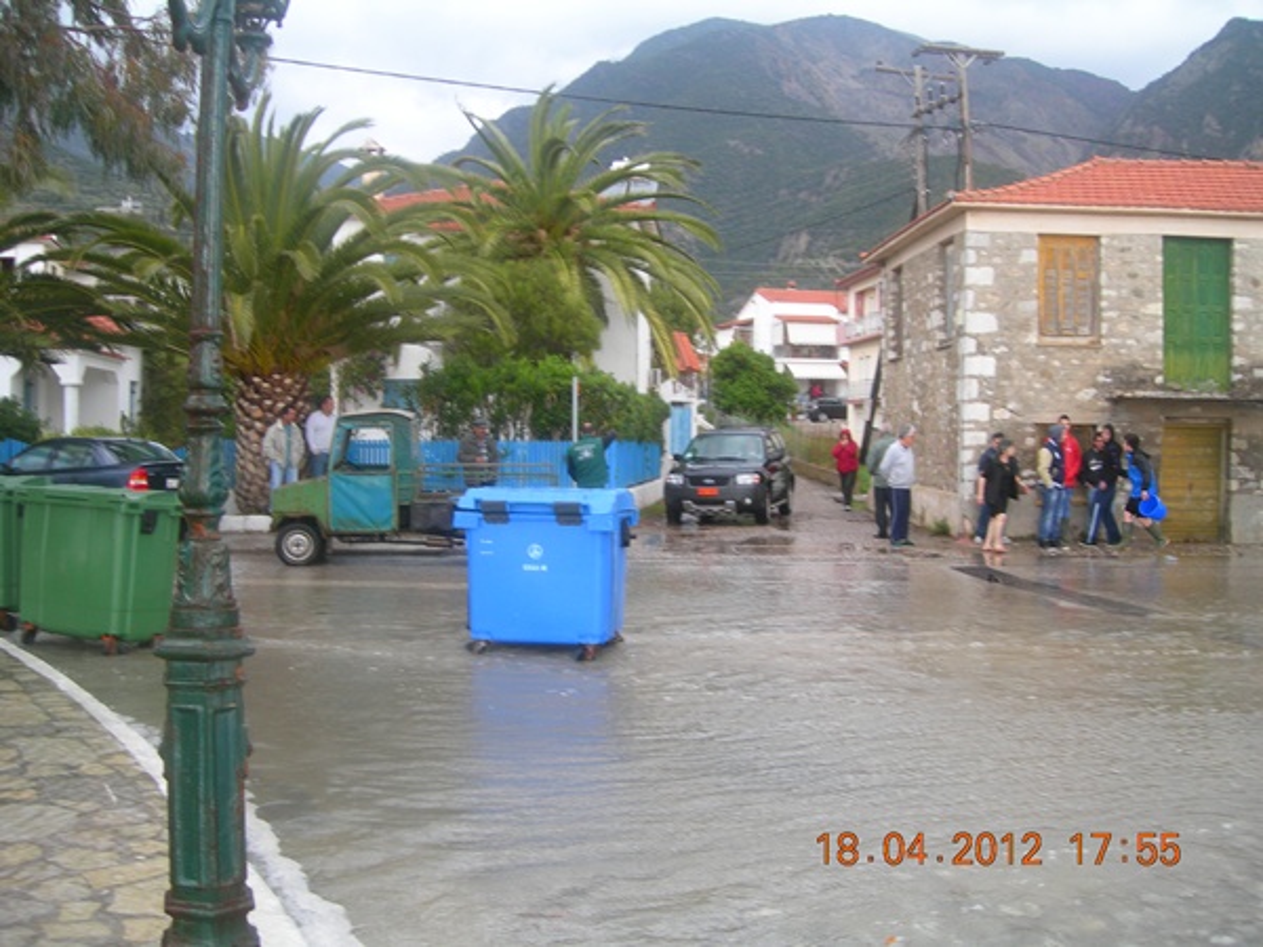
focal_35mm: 38
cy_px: 474
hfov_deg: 49.0
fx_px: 1386
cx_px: 632
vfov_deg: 37.7
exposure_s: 1/56.1
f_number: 2.8
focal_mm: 7.8
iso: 50
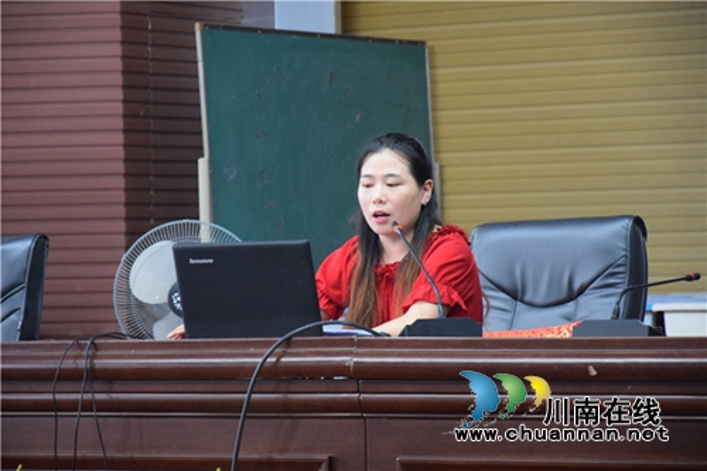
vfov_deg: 8.7
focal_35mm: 158
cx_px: 354
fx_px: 3092
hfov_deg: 13.0
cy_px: 236
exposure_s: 1/100
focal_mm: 105
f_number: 5.6
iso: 3200
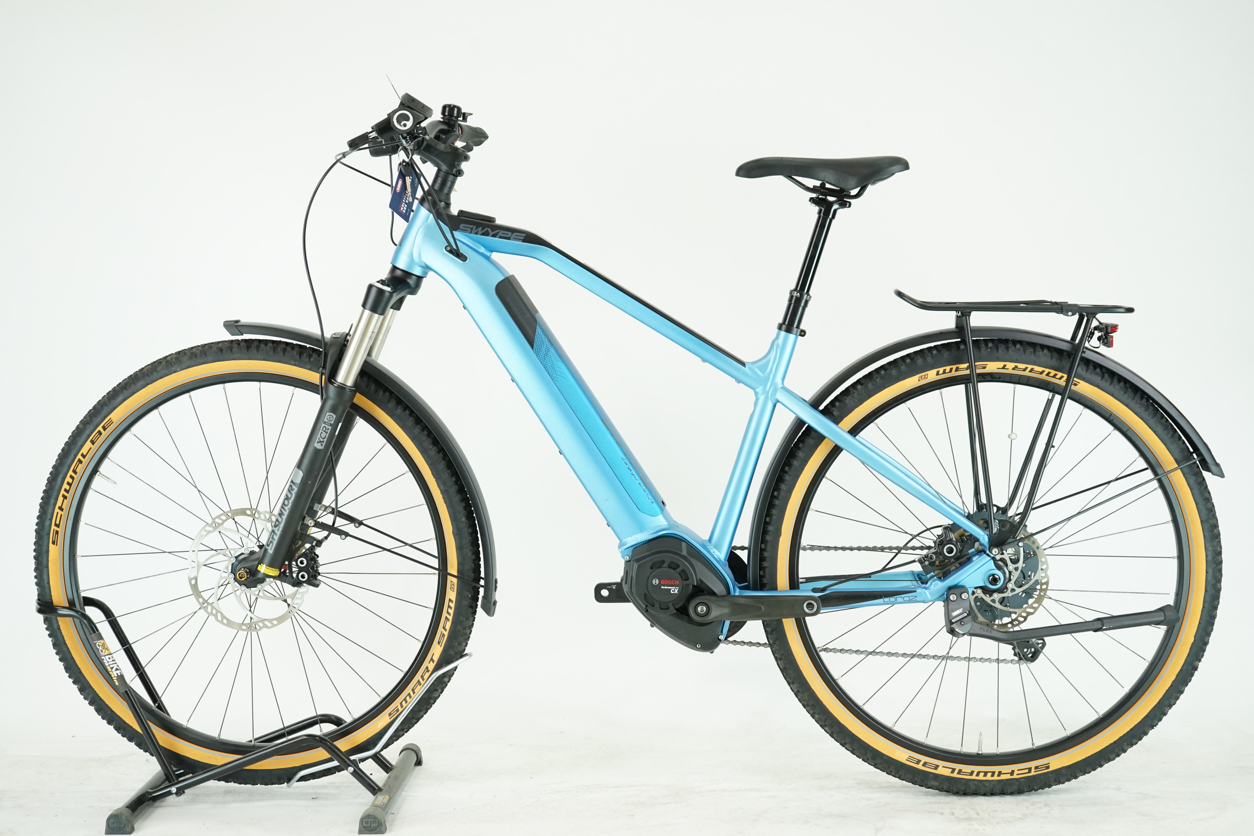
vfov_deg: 25.1
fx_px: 1881
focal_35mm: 54
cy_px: 418
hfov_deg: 36.9
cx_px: 627
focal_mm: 54
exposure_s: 1/200
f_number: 5.6
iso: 2000
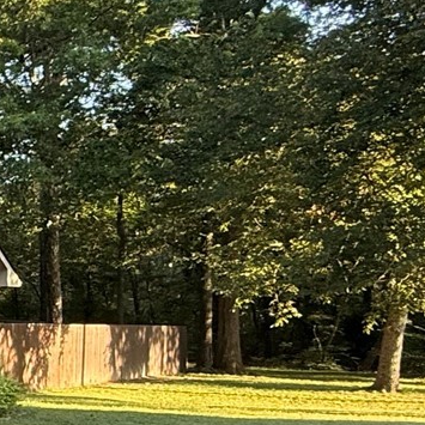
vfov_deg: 25.5
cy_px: 303
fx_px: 931
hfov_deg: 16.4
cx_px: -510
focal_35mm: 67
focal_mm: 2.22
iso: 80
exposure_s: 1/99
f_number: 2.2
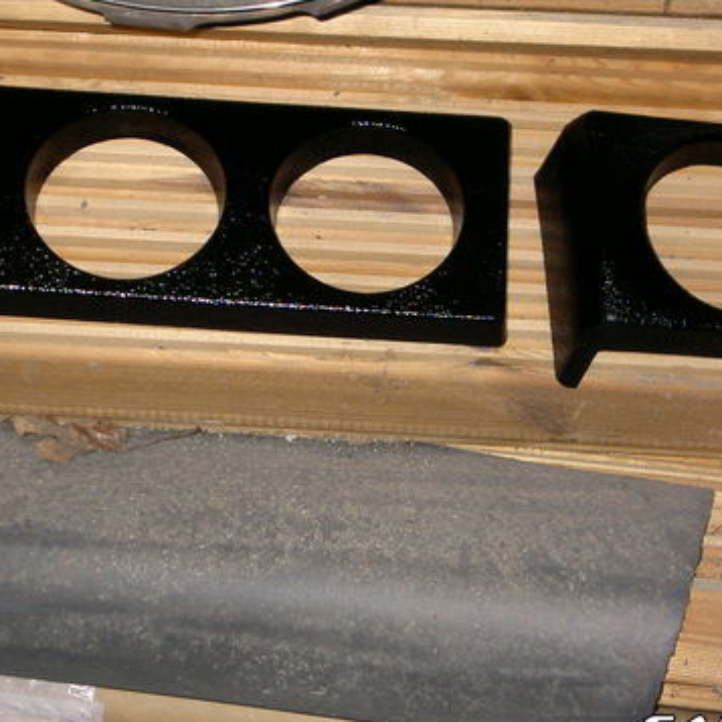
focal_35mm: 119
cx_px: 340
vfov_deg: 14.6
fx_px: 2808
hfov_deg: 14.7
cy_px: 261
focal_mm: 12.4
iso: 200
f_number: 4.2
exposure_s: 1/80
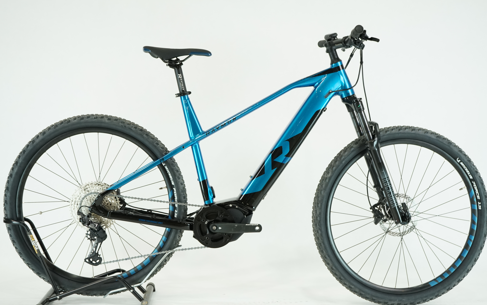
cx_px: 246
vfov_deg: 21.0
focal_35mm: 62
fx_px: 823
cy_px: 149
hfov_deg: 33.0
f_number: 5.6
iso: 1600
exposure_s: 1/200
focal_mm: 60
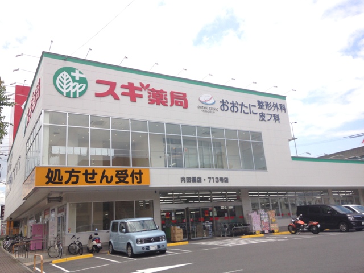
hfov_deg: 55.4
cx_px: 182
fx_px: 347
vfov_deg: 42.9
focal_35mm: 33
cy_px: 136
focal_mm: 4.12
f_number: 2.4
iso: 50
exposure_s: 1/1506
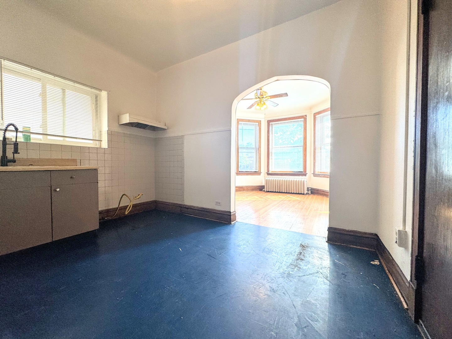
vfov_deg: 85.7
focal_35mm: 14
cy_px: 170
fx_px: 183
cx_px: 226
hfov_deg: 102.1
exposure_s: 1/120
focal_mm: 2.22
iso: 100
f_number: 2.2
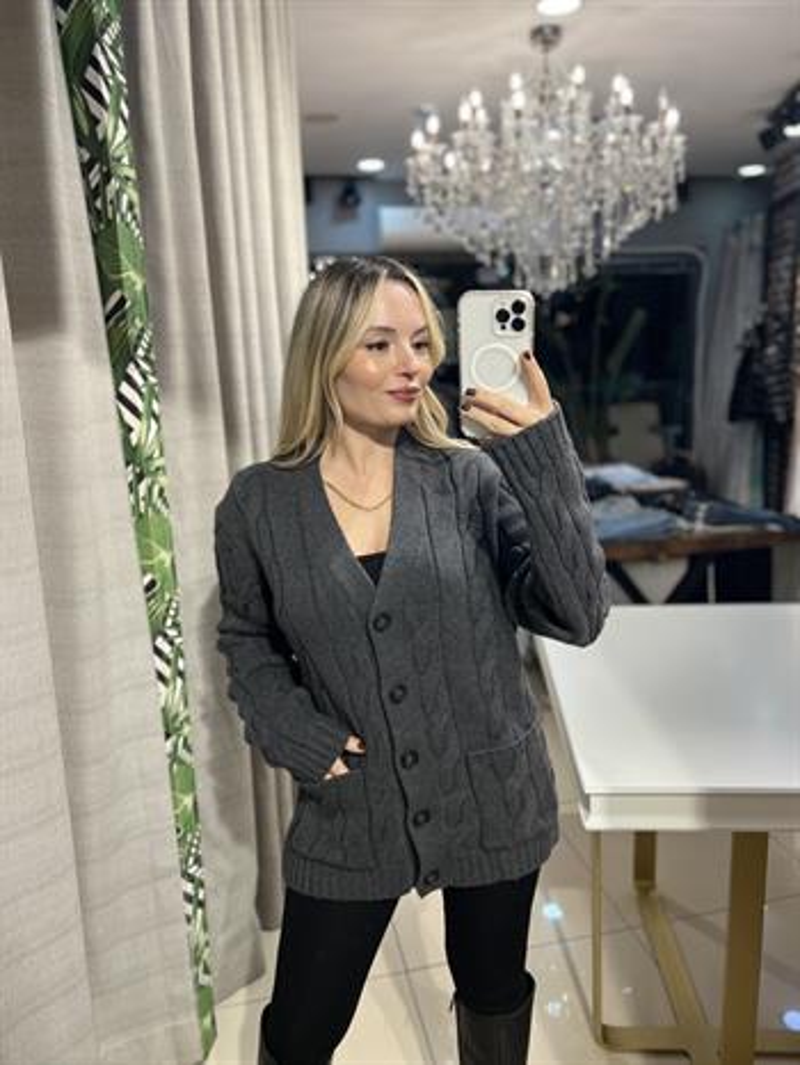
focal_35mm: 26
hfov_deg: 53.1
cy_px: 532
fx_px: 800
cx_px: 400
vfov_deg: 67.3
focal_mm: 5.7
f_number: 1.5
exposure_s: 1/100
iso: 40
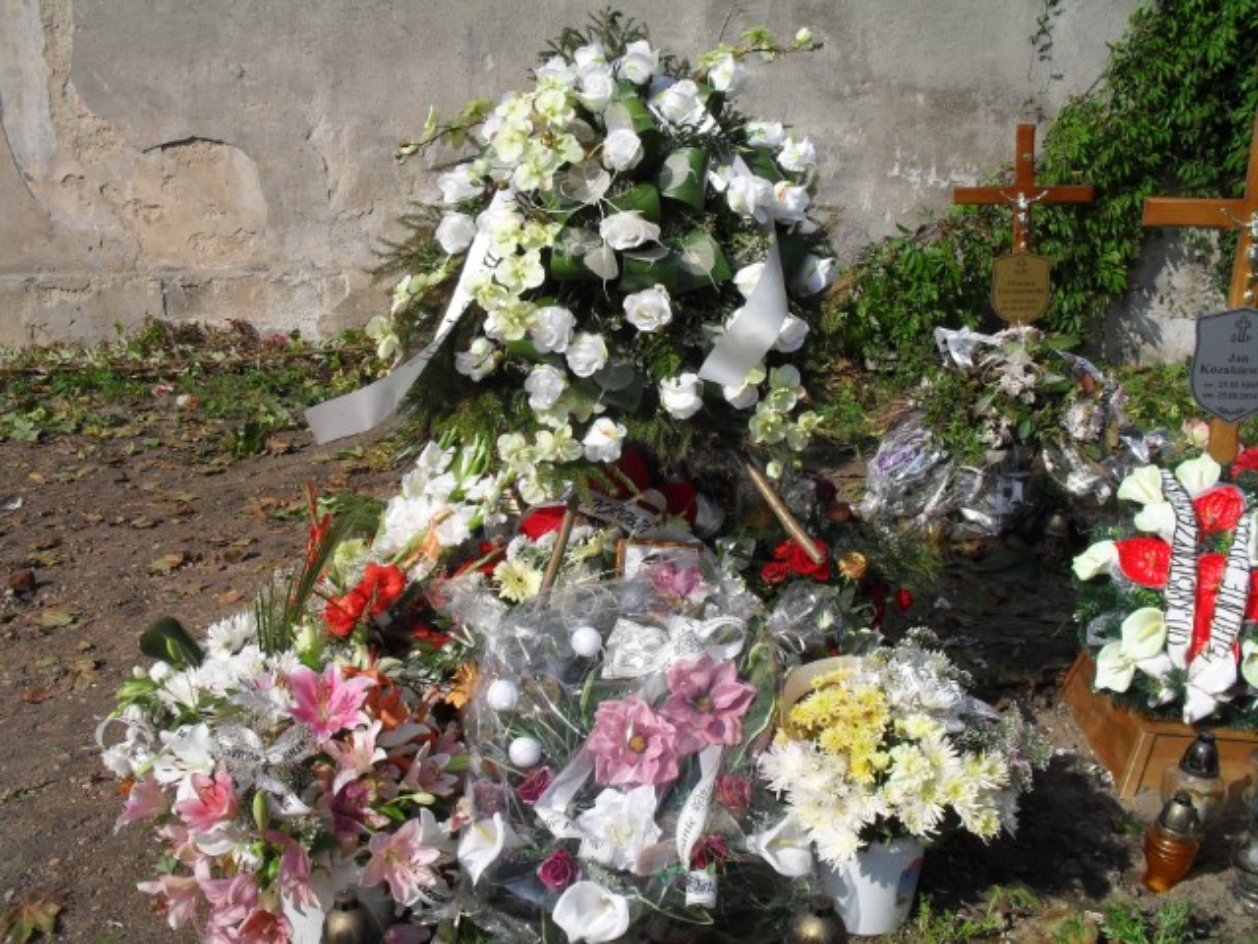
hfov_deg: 52.6
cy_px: 472
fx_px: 1272
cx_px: 629
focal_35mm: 35
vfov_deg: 40.7
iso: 100
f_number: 8.4
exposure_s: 1/250
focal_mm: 6.3
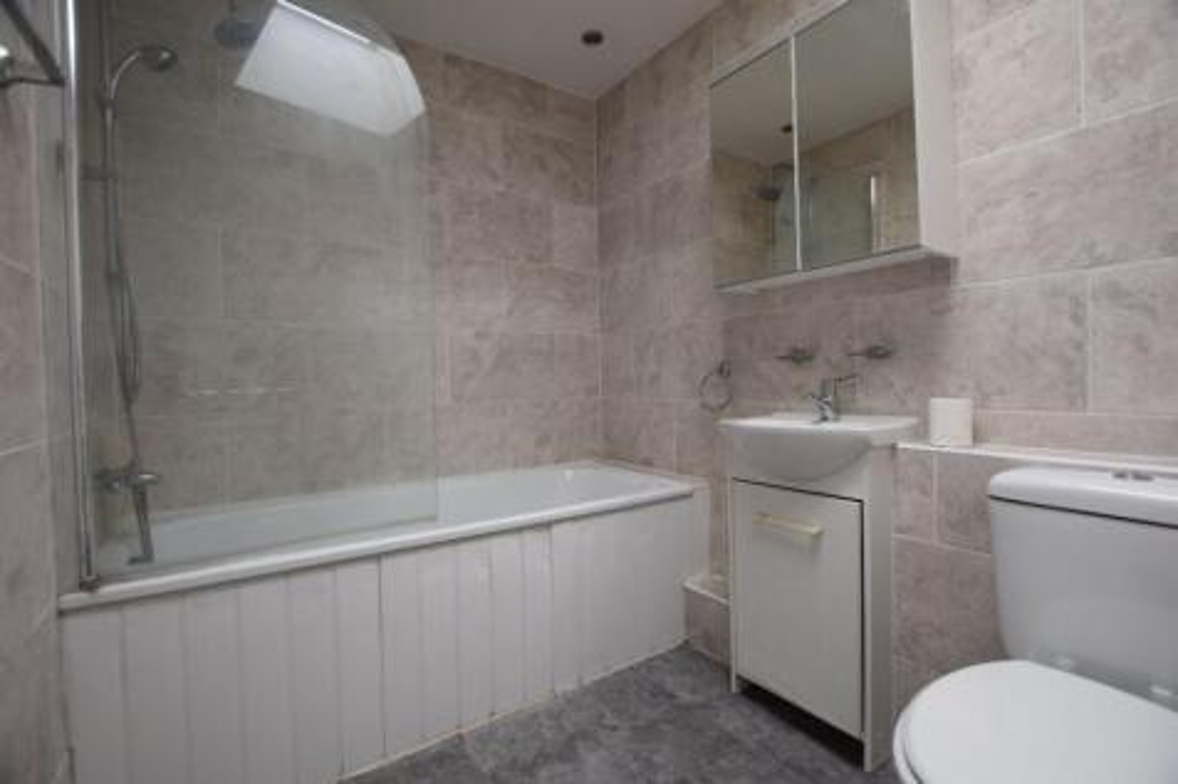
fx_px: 491
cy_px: 392
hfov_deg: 100.4
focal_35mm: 15
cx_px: 589
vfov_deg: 77.3
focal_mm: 10
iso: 400
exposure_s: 1/80
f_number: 4.5
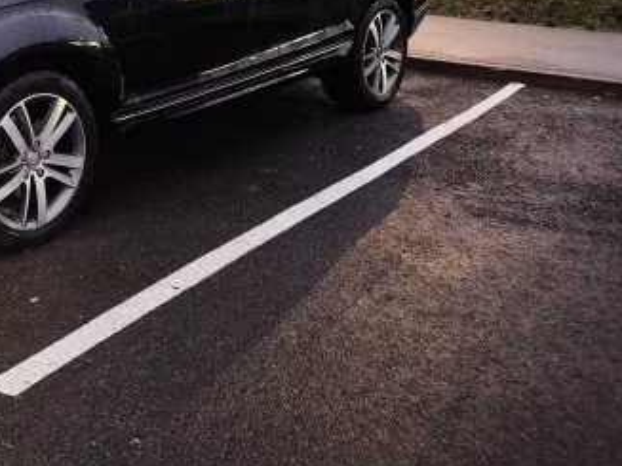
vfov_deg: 30.3
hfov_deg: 38.8
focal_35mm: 45
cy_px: 17
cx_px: 49
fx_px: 808
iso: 1250
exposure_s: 1/33
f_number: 1.8
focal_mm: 5.4
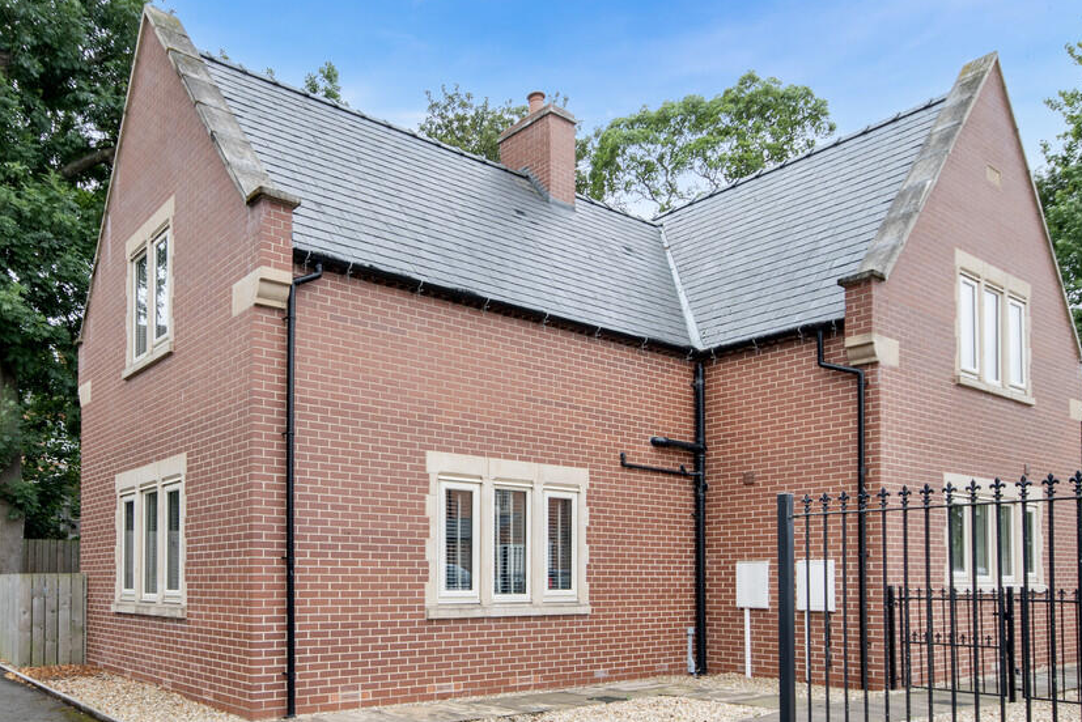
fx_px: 782
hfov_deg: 68.8
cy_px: 376
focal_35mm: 26
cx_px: 438
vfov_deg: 49.6
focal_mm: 14
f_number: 8
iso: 100
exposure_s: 1/50
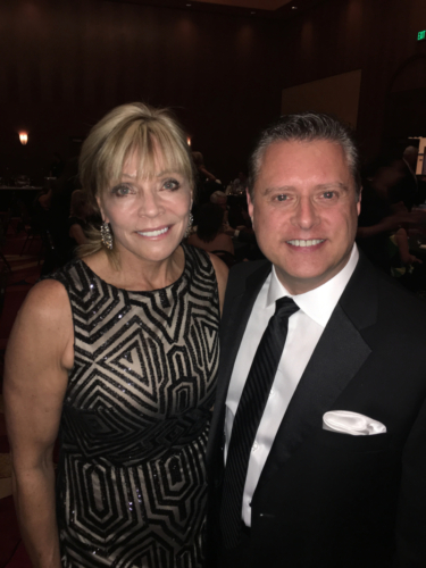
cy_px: 284
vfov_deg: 61.7
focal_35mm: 29
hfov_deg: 48.2
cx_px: 213
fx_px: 476
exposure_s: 1/16
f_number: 2.2
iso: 80
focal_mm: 4.15
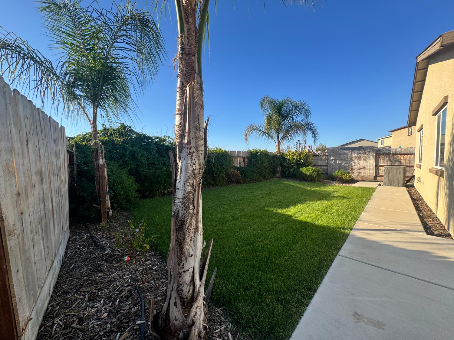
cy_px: 170
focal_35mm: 14
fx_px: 184
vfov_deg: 85.7
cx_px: 227
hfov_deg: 102.1
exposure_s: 1/707
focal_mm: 2.22
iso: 40
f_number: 2.2
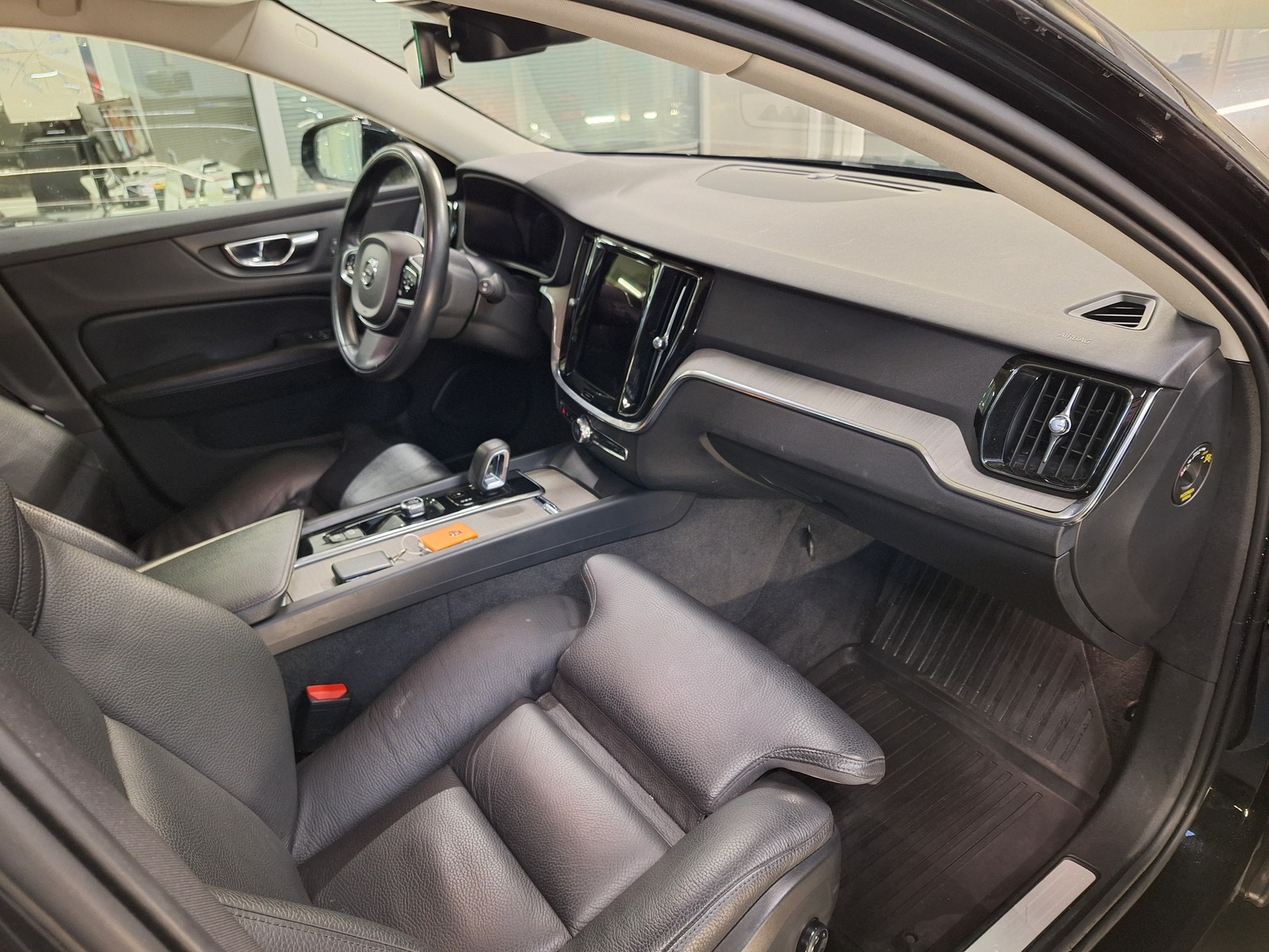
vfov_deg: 58.9
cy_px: 476
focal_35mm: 23
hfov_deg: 73.9
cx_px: 634
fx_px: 843
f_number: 1.8
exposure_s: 1/20
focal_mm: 5.54
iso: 320
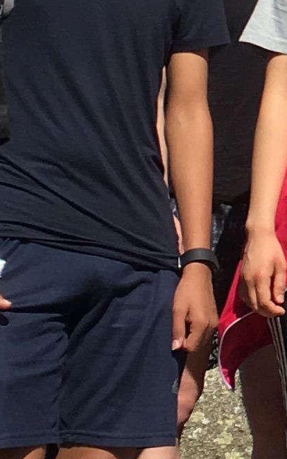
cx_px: 663
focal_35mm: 187
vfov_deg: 11.1
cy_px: -40
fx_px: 2342
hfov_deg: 6.7
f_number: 2.2
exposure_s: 1/1709
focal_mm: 4.15
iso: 25
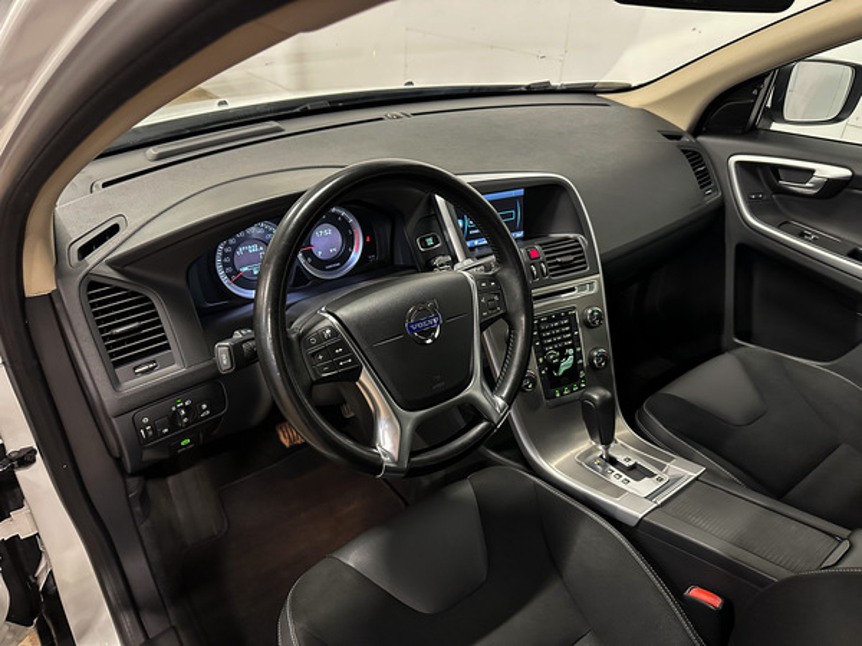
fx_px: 598
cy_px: 323
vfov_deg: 56.8
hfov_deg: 71.6
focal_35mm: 24
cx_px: 431
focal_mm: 6.86
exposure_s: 1/33
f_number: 1.78
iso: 800
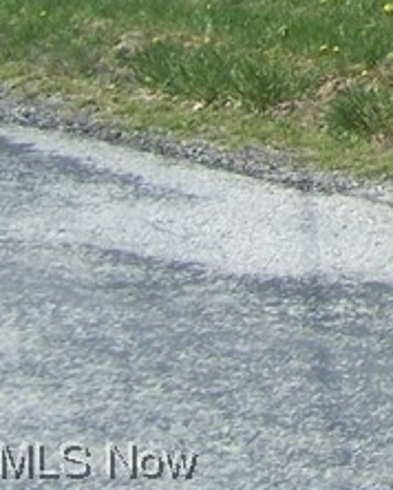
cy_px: -351
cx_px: 1113
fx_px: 2483
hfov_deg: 8.0
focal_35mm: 171
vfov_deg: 10.7
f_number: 4
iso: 80
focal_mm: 6.3
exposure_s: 1/750
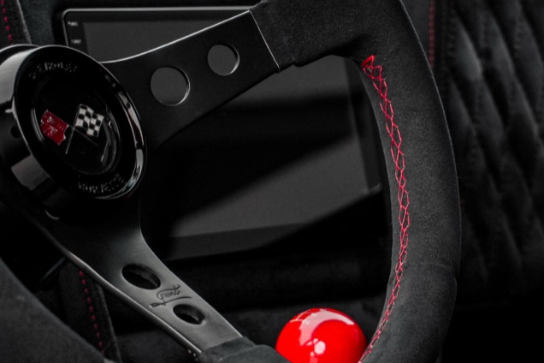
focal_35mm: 165
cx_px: 447
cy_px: 137
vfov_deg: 8.3
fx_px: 2493
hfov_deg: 12.4
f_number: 5.6
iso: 640
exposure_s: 1/80
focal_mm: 50
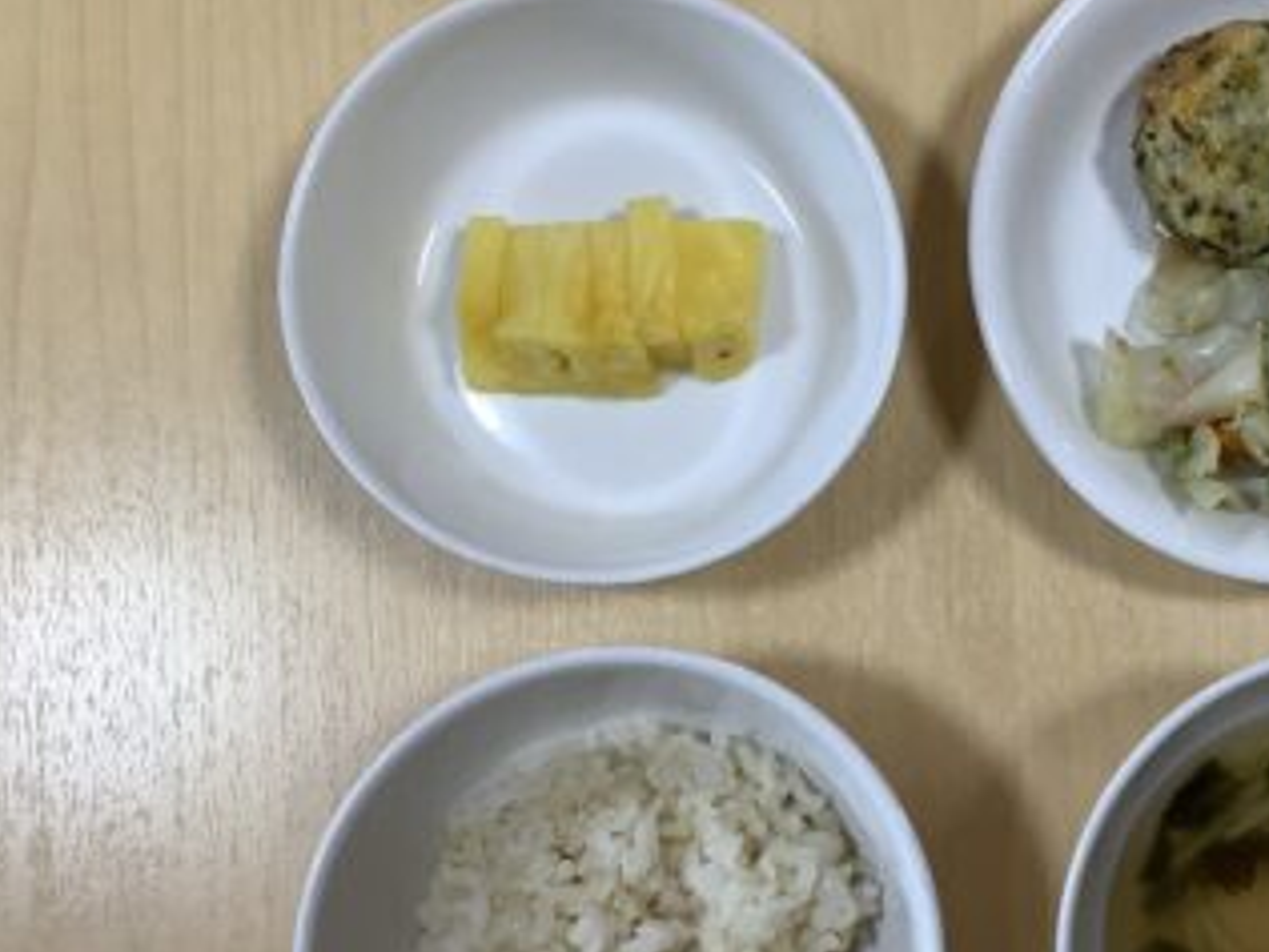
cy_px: 621
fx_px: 1796
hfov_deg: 37.8
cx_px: 976
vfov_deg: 29.5
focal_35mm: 49
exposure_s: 1/60
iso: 64
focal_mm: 3.3
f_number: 2.4
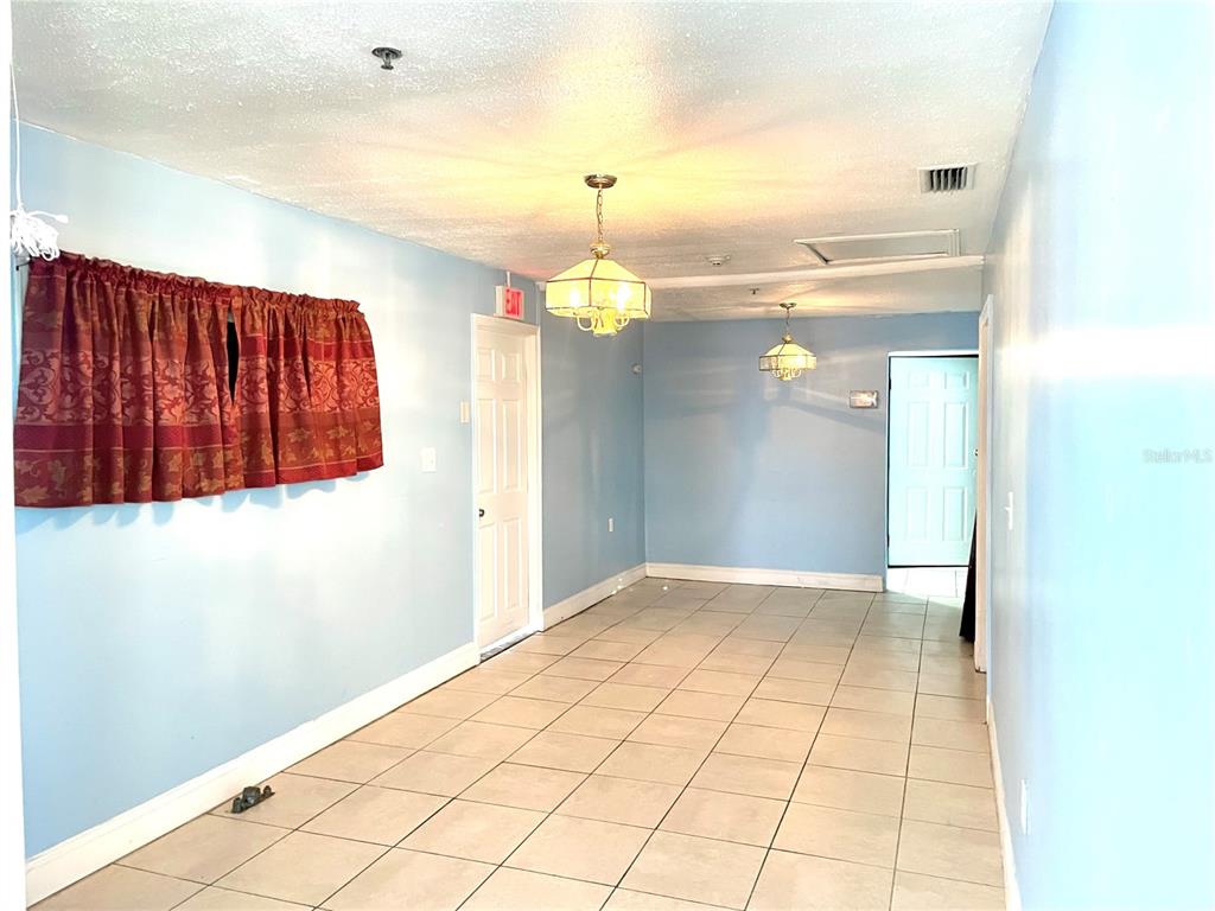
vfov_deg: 53.1
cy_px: 456
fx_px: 913
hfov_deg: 67.3
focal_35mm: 26
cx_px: 608
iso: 800
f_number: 1.6
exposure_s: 1/30
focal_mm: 4.2
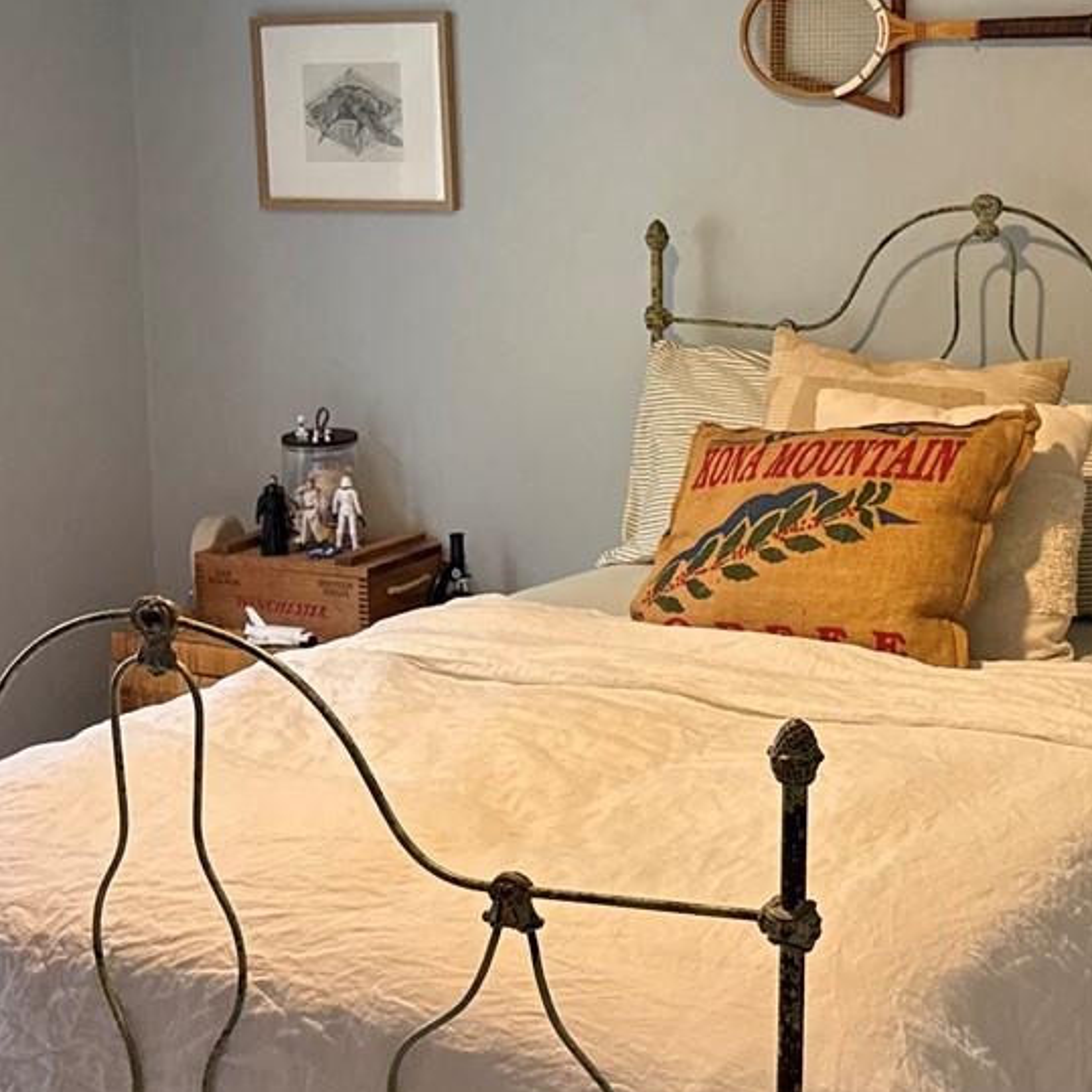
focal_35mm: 63
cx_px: 808
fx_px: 2248
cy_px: 389
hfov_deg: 27.0
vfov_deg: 27.2
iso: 250
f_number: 1.78
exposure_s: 1/120
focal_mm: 6.76
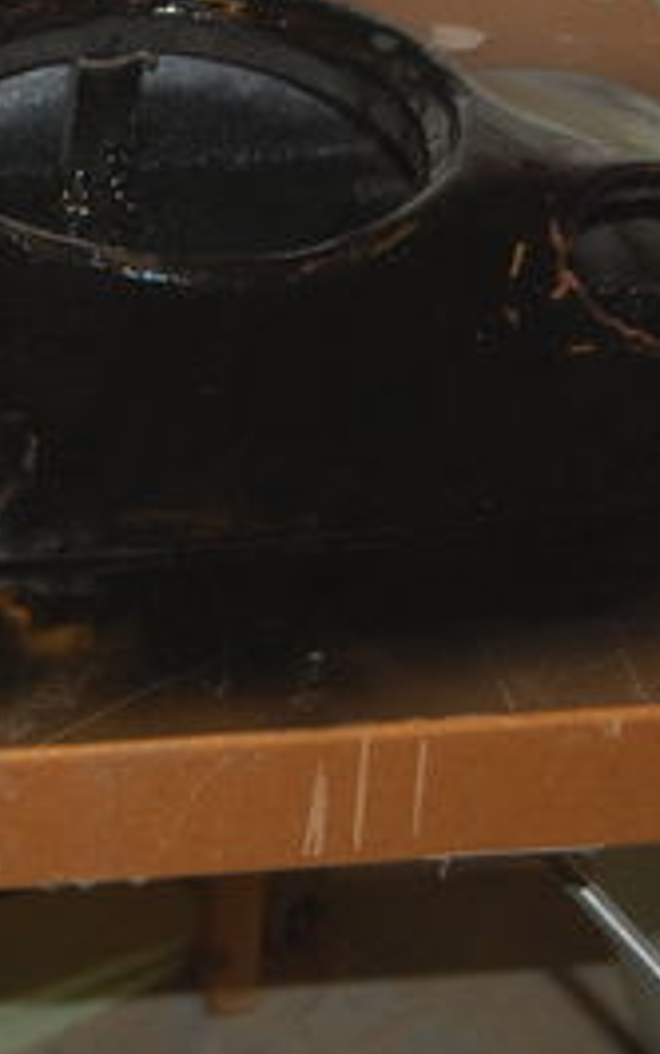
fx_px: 4023
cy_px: 314
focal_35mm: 140
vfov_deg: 14.9
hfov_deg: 9.1
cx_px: -350
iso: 400
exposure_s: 1/60
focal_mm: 38
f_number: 4.8
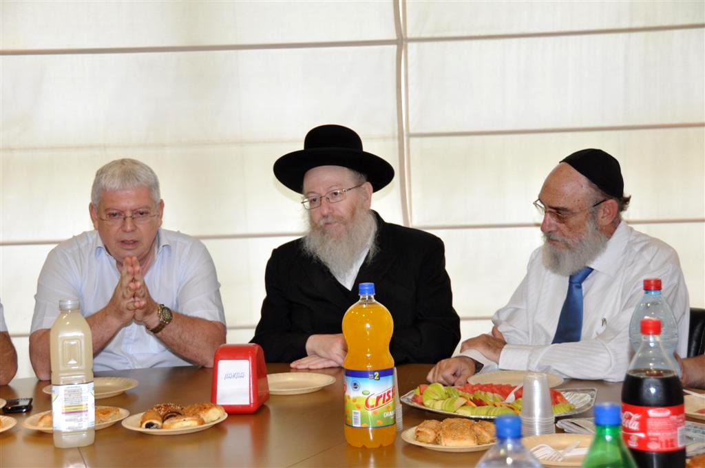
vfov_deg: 18.9
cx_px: 352
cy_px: 234
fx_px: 1408
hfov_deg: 28.1
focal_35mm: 72
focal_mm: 48
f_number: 4.5
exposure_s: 1/60
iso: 720
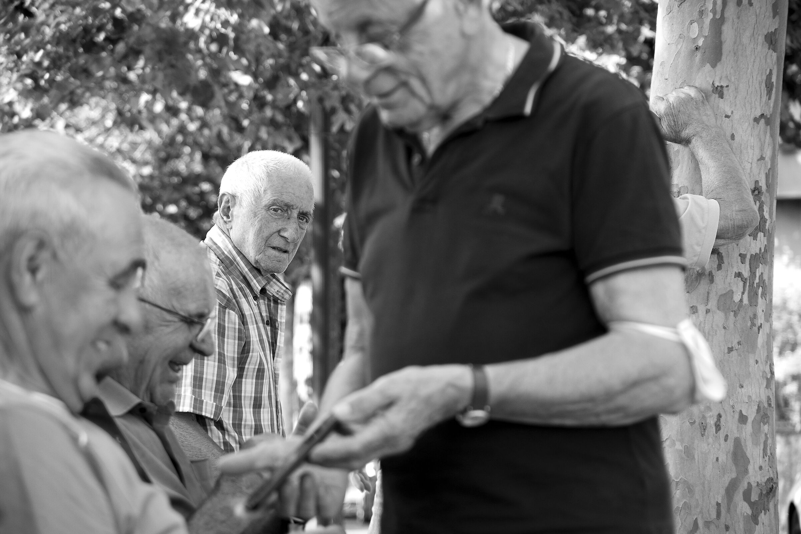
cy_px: 267
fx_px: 3827
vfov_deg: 8.0
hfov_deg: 11.9
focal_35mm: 172
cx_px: 400
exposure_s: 1/250
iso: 800
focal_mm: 115
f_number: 6.3
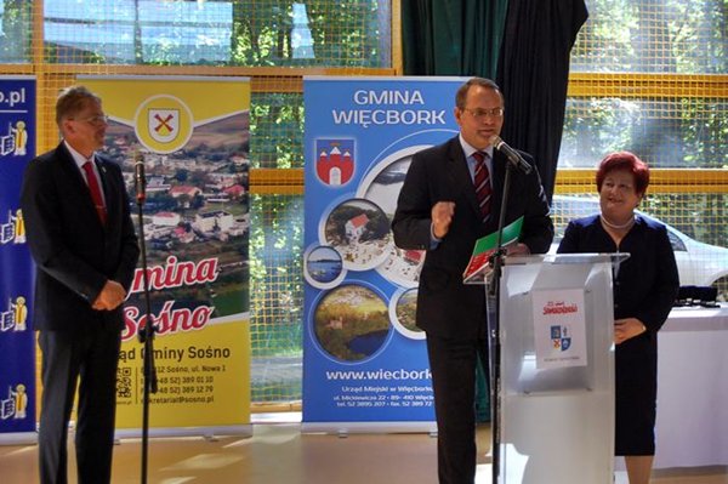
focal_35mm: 69
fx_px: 1394
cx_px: 364
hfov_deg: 29.3
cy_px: 242
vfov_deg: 19.7
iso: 400
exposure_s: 1/50
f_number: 5.3
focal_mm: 46
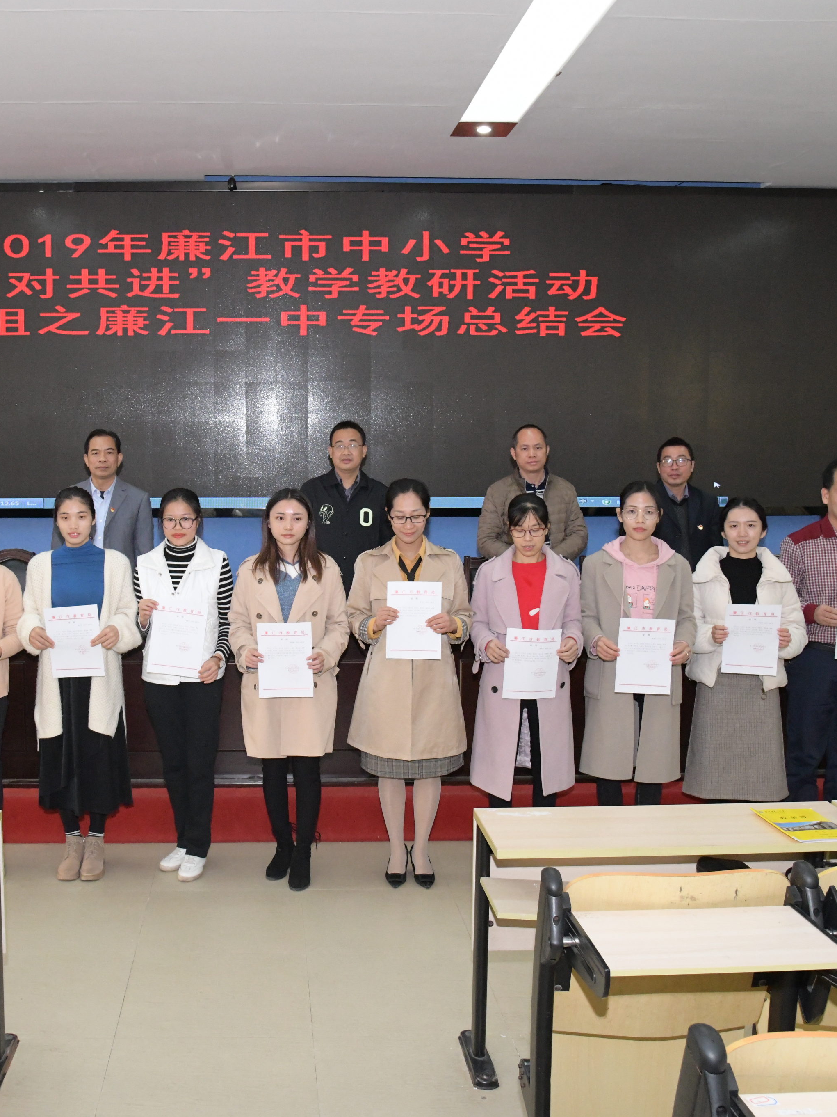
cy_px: 554
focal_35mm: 35
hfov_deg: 40.2
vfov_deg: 52.6
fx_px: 1129
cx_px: 284
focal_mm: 24
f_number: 8
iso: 7200
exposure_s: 1/125
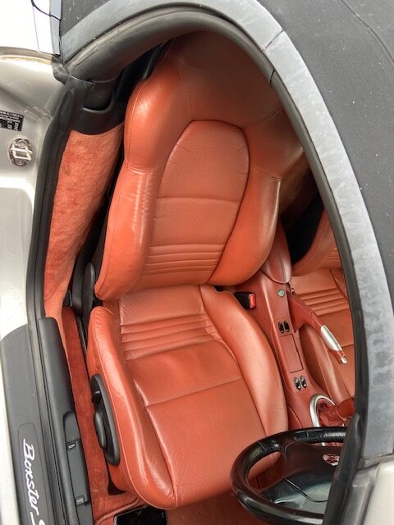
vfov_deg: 67.3
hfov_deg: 53.1
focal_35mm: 26
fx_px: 395
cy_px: 262
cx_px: 197
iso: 64
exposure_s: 1/121
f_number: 1.8
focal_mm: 4.25
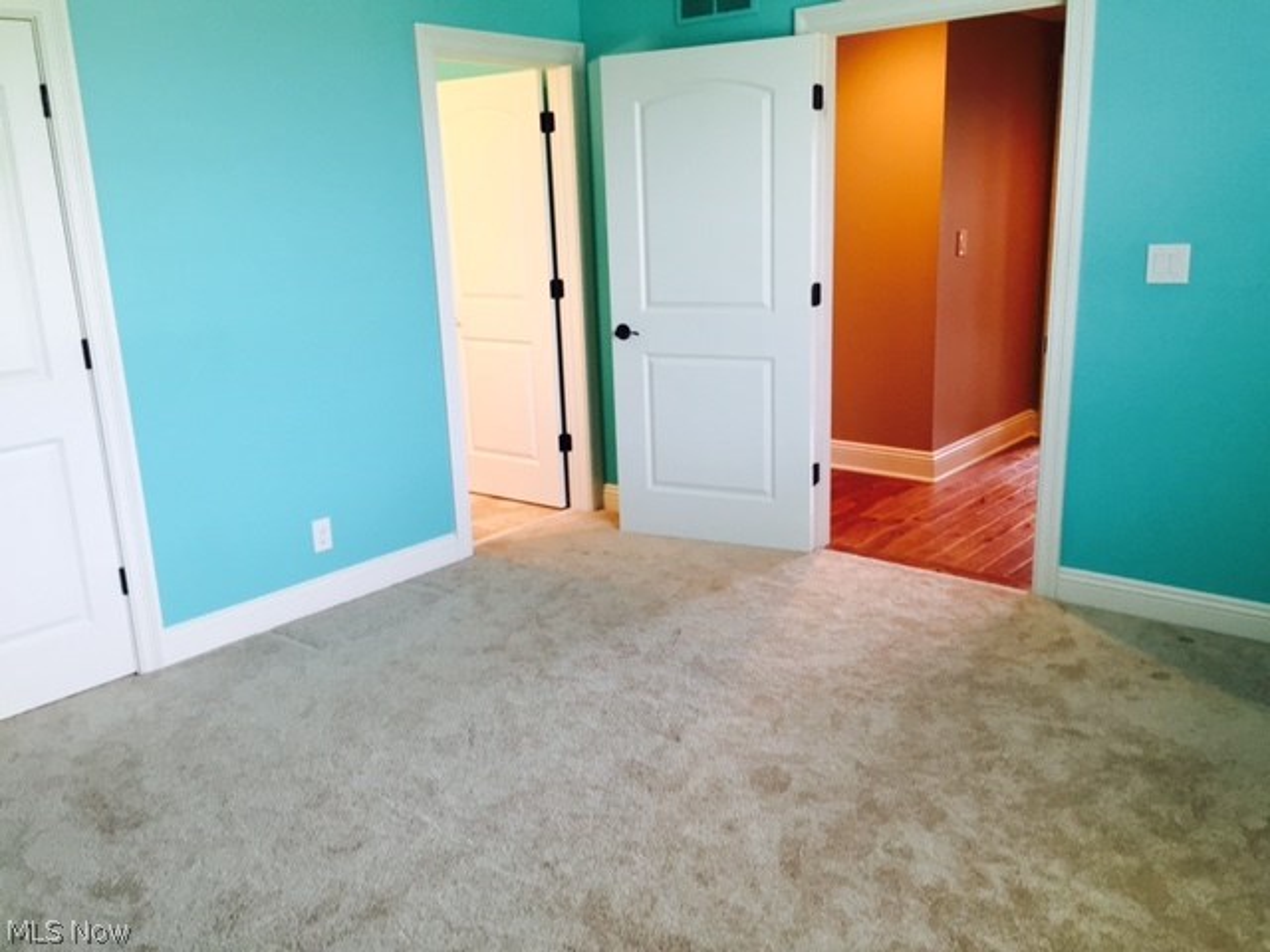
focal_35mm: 29
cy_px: 476
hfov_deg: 61.7
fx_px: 1064
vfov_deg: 48.2
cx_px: 635
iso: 80
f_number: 2.2
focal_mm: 4.15
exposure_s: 1/30
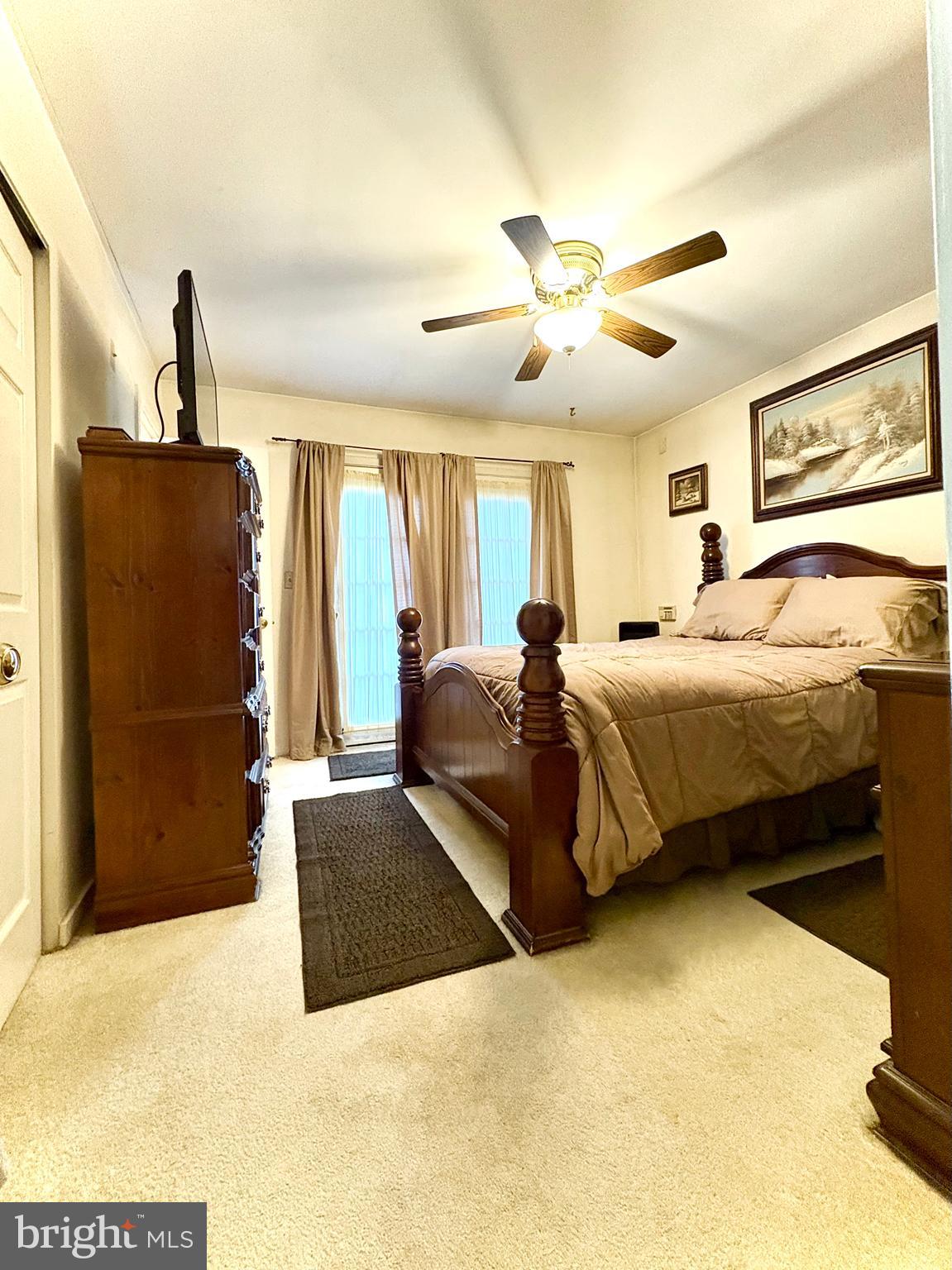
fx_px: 514
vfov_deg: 102.1
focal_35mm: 14
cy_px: 635
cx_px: 476
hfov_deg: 85.6
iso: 800
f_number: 2.2
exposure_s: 1/60
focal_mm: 2.22
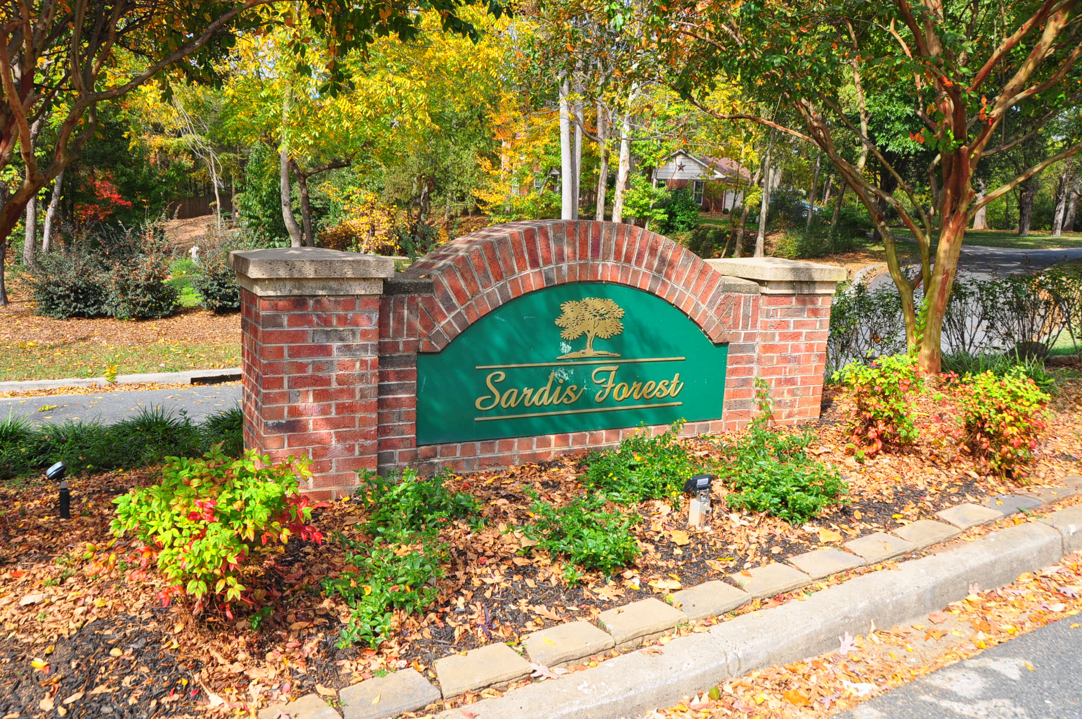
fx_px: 811
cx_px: 541
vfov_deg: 47.8
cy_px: 360
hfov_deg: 67.4
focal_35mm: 27
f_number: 8
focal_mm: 18
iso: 200
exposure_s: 1/200
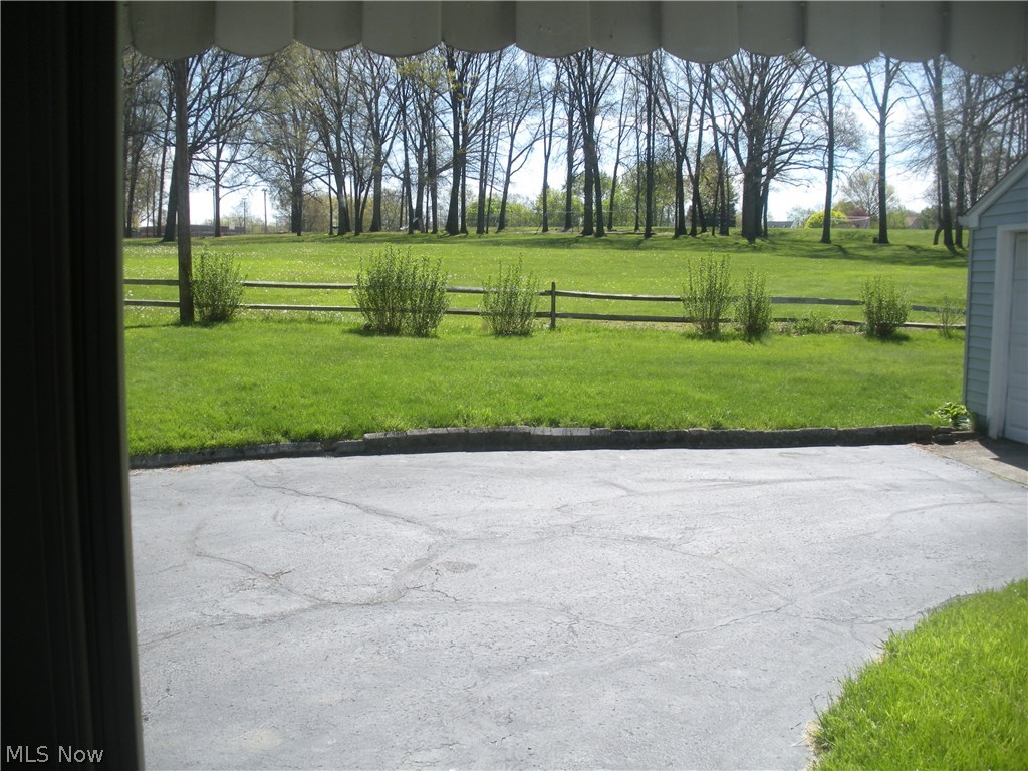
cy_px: 386
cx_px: 514
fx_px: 1069
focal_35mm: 36
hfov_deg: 51.4
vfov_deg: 39.7
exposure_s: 1/418
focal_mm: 6.3
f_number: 3.5
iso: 64
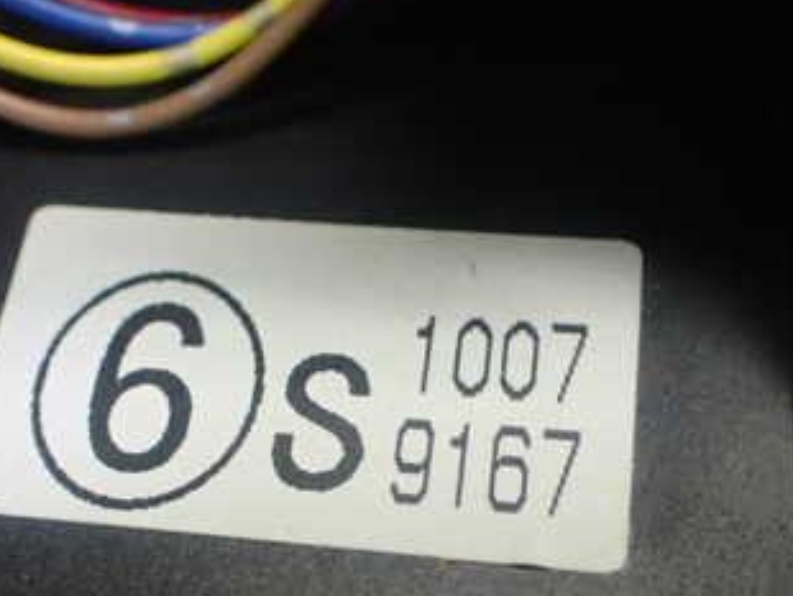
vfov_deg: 24.9
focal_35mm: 58
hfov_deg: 33.2
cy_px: 455
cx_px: 343
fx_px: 1330
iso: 640
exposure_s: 1/125
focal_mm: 5.4
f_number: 2.3
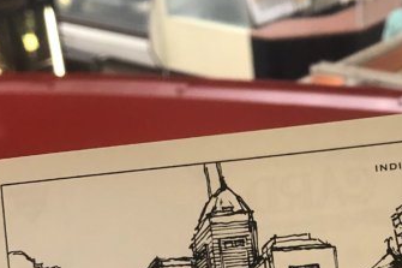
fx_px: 993
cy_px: 273
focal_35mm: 89
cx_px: 330
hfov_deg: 22.5
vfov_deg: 15.1
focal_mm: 3.99
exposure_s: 1/15
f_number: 1.8
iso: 64
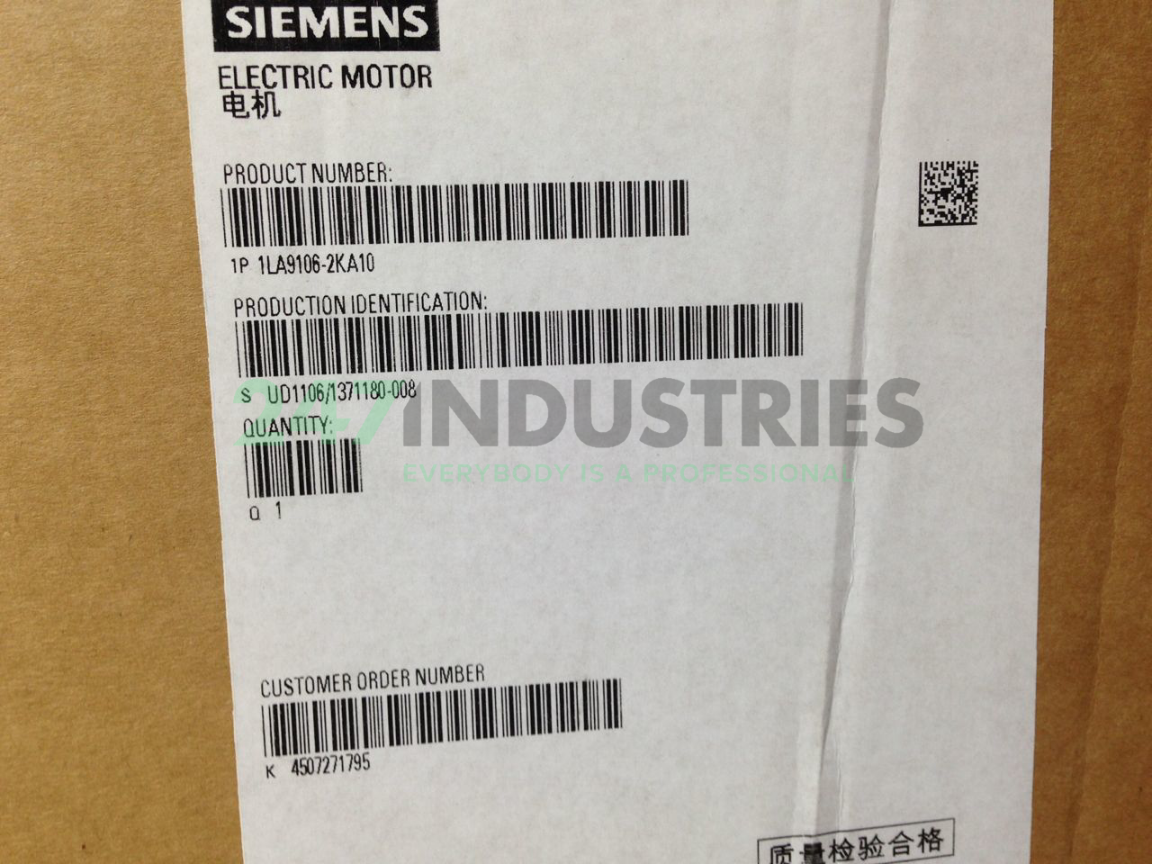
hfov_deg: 55.4
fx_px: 1098
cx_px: 576
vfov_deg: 42.9
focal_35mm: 33
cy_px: 432
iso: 50
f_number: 2.4
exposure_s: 1/40
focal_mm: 4.12
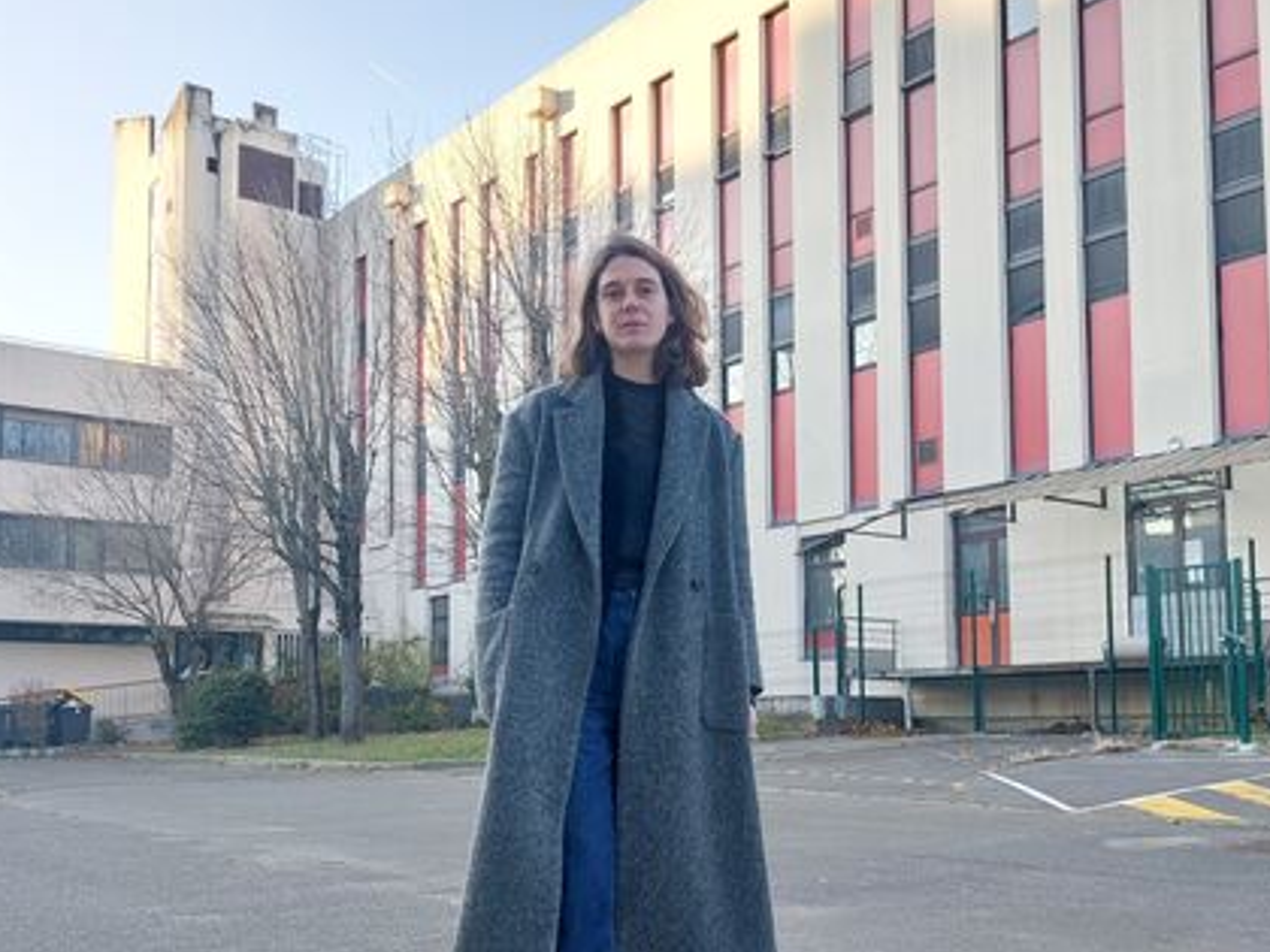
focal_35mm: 37
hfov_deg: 50.0
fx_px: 1357
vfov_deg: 38.4
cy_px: 595
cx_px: 729
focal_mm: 5.23
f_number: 1.8
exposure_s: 1/122
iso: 40
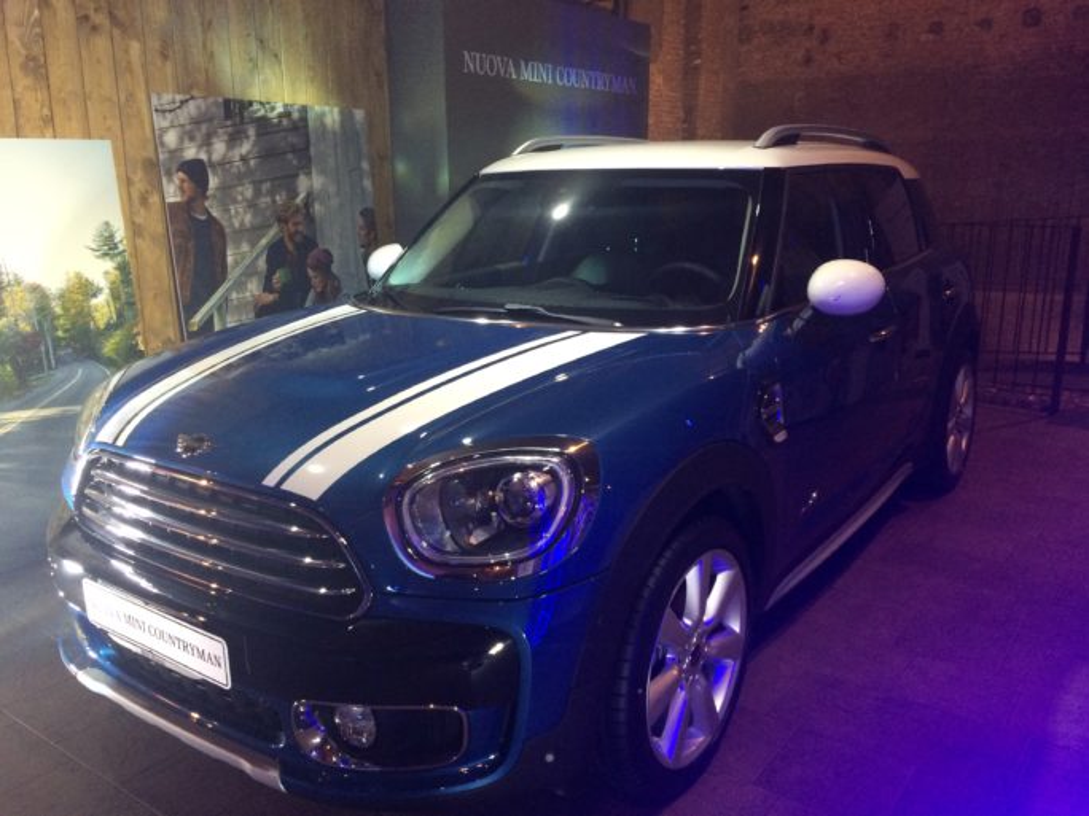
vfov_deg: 48.2
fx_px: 912
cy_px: 408
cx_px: 544
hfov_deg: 61.7
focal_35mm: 29
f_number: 2.2
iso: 250
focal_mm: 4.15
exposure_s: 1/33
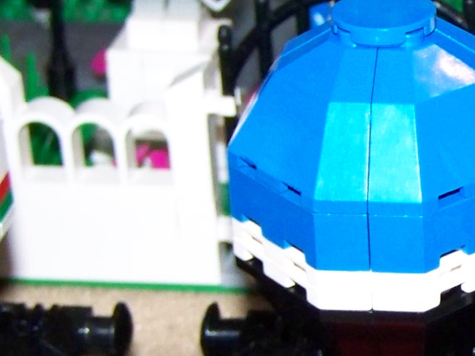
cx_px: 575
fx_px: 1852
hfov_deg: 14.2
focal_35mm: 135
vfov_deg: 11.0
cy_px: 221
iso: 200
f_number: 2.8
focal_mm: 6.3
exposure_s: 1/30
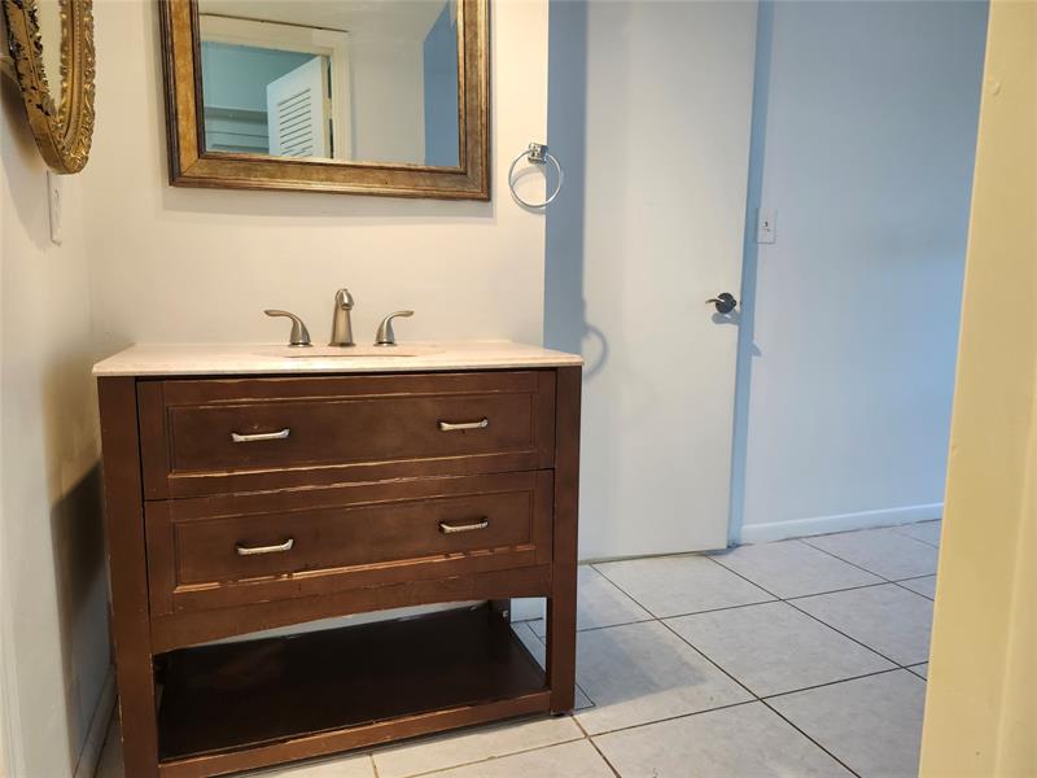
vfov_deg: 58.9
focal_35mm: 23
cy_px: 389
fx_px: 689
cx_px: 518
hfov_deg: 73.9
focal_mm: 5.54
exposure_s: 1/120
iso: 200
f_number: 1.8
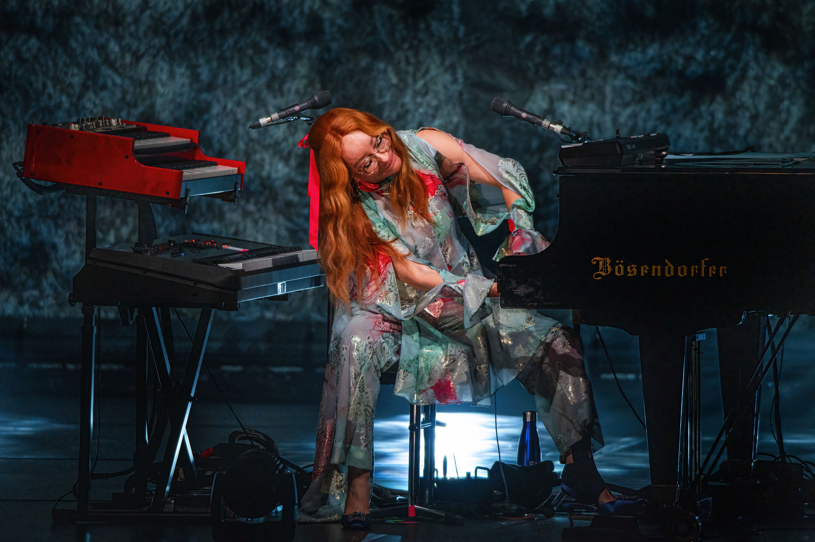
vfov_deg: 2.7
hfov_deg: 4.1
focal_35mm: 500
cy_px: 271
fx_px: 11312
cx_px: 408
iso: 4000
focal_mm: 500
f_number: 6.3
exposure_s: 1/200
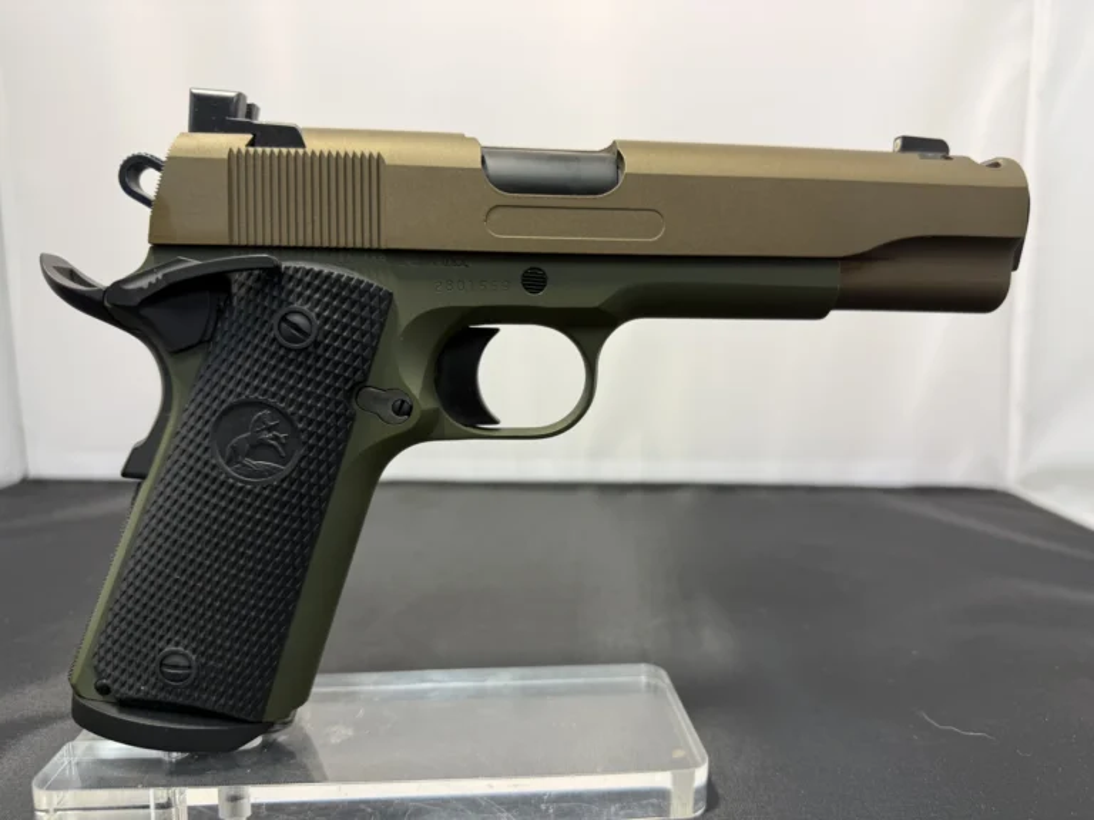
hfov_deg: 71.6
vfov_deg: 56.8
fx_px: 758
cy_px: 410
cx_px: 547
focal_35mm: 24
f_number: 1.78
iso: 125
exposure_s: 1/60
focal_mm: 6.76
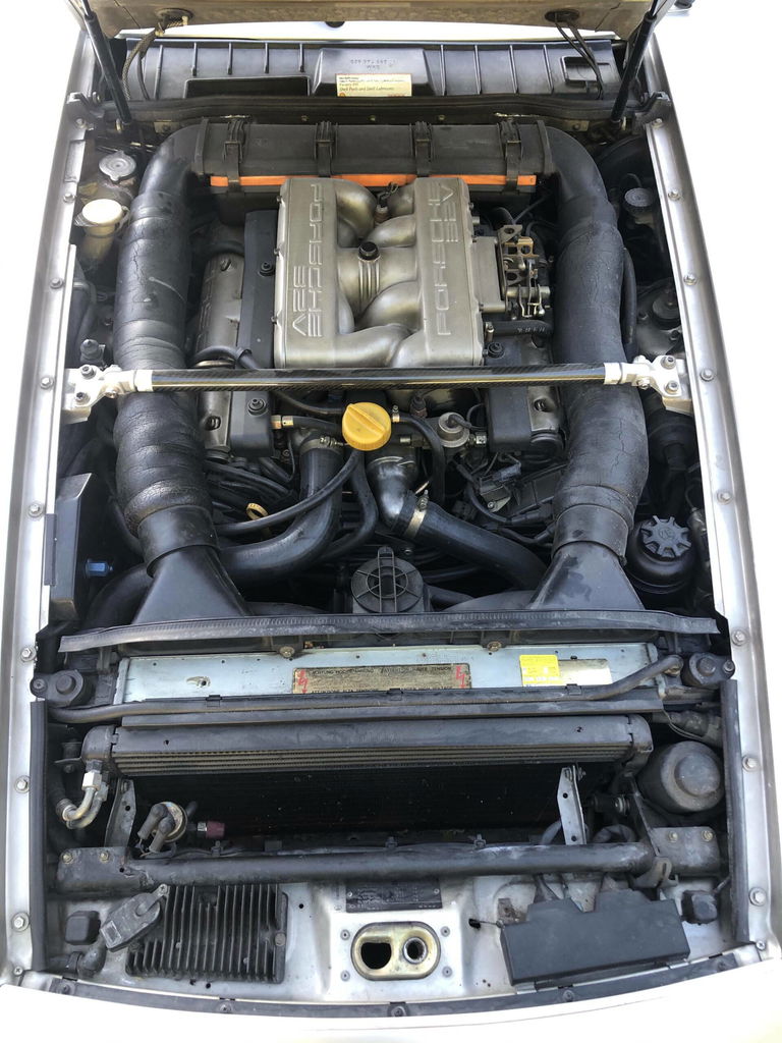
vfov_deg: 63.4
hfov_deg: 49.7
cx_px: 391
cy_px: 522
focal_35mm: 28
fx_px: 843
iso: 25
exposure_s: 1/40
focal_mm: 3.99
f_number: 1.8
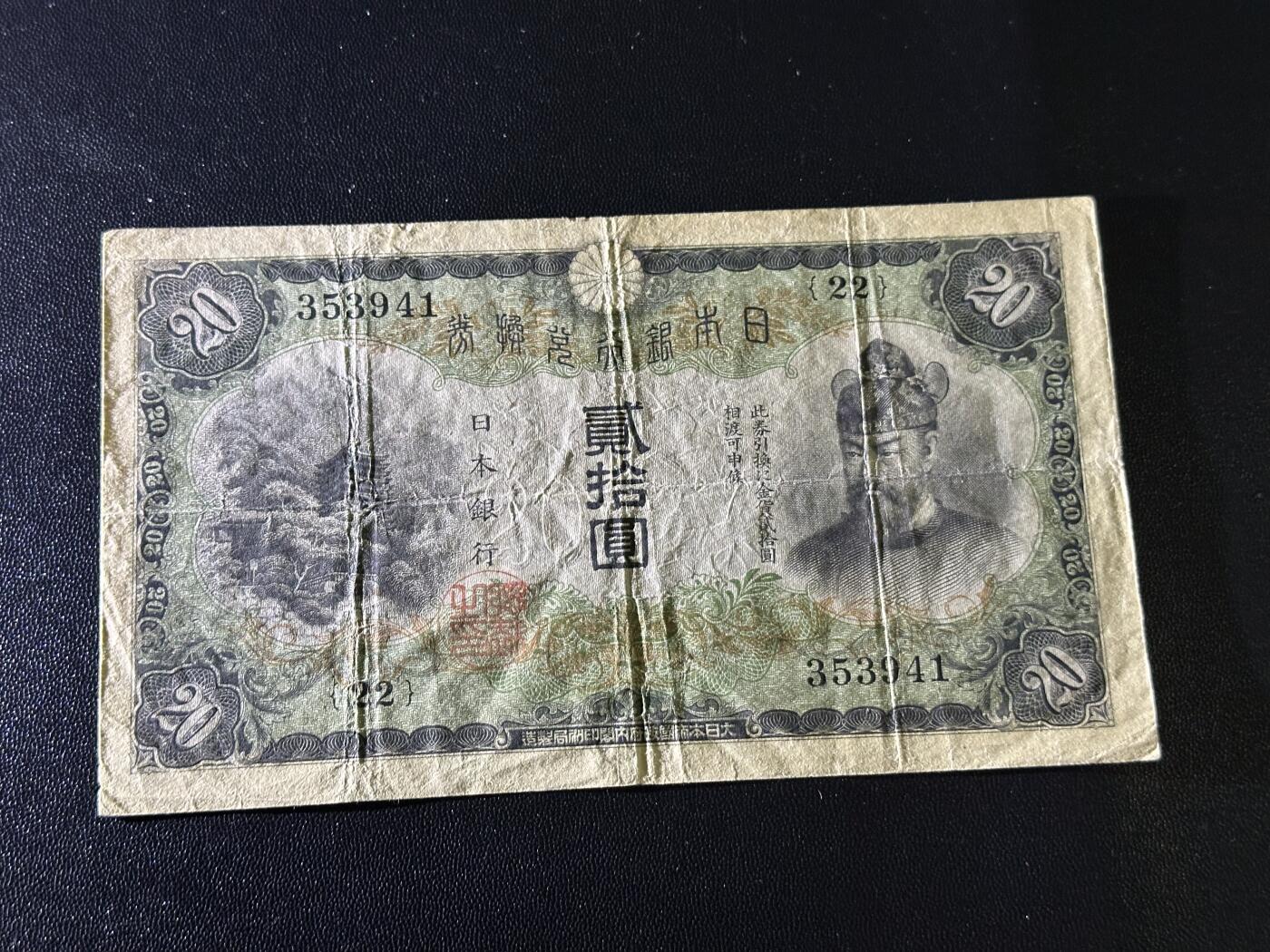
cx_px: 635
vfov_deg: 30.3
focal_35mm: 48
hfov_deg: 39.7
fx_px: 1761
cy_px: 476
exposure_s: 1/57
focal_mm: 6.86
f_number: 1.78
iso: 250
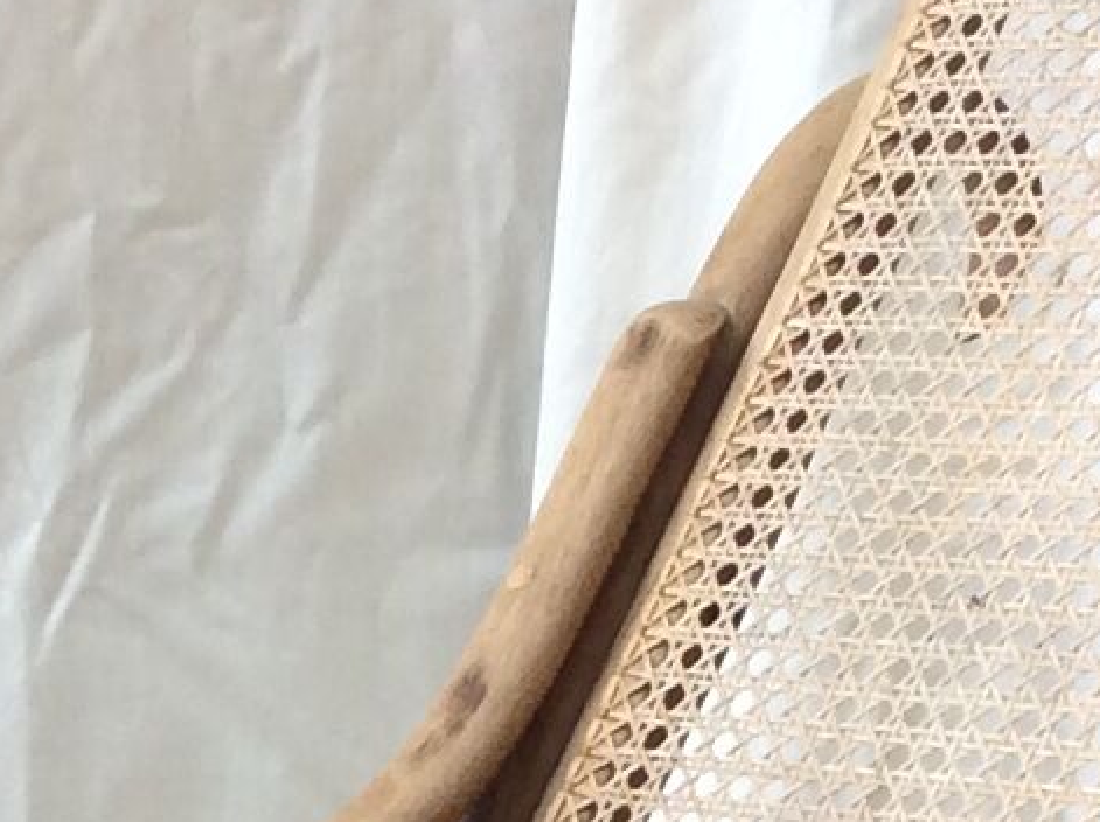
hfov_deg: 11.2
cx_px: 425
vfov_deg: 8.1
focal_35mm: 176
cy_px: 1488
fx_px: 5586
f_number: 2.4
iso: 32
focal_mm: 3.3
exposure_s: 1/319
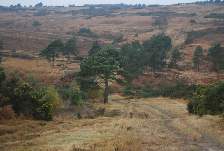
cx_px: 112
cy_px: 76
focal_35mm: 82
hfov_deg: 24.6
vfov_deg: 16.6
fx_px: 515
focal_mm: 55
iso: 720
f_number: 5.6
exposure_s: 1/500
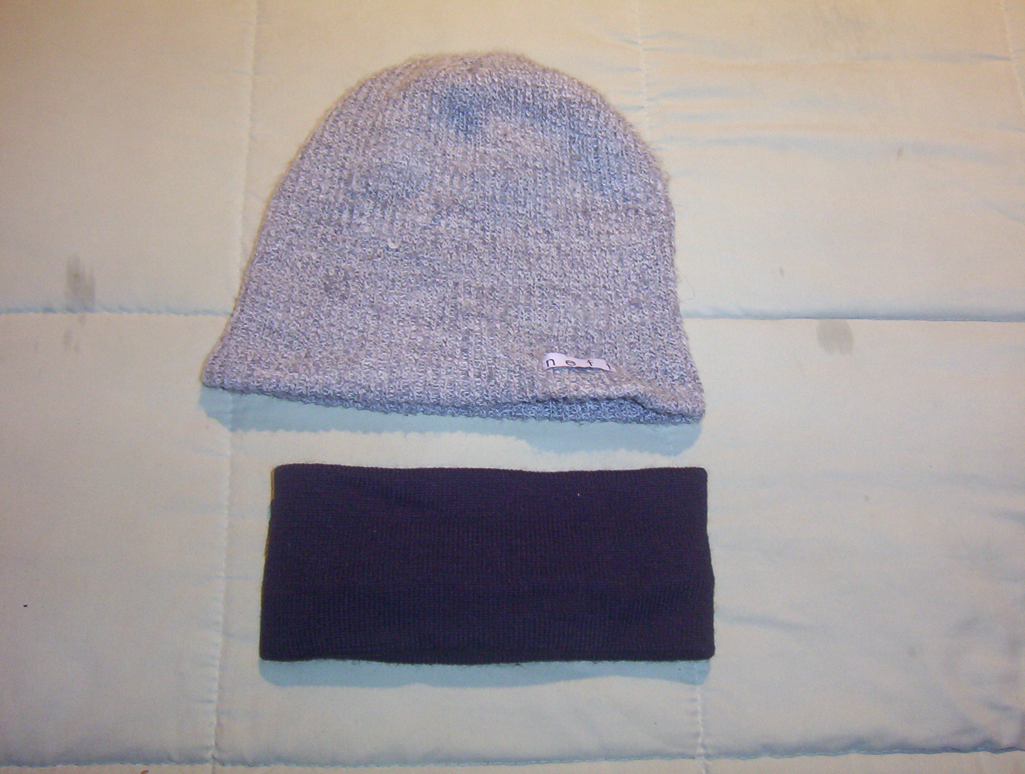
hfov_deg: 51.2
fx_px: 1068
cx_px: 512
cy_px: 387
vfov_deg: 39.8
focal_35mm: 36
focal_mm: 5.54
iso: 140
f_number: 2.76
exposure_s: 1/30
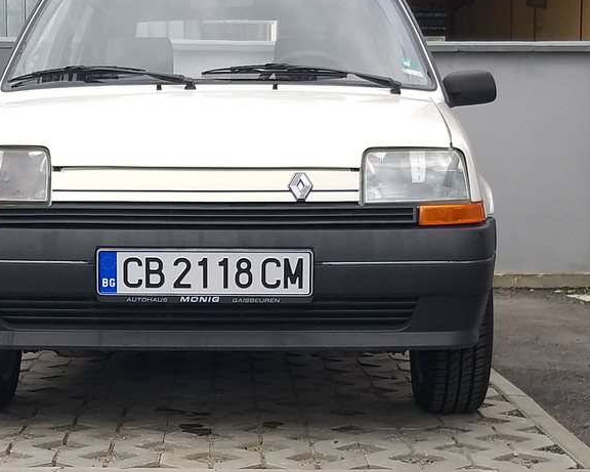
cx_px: 254
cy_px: 303
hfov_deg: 39.5
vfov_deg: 31.9
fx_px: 821
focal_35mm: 47
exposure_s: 1/674
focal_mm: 3.93
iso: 40
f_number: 1.7
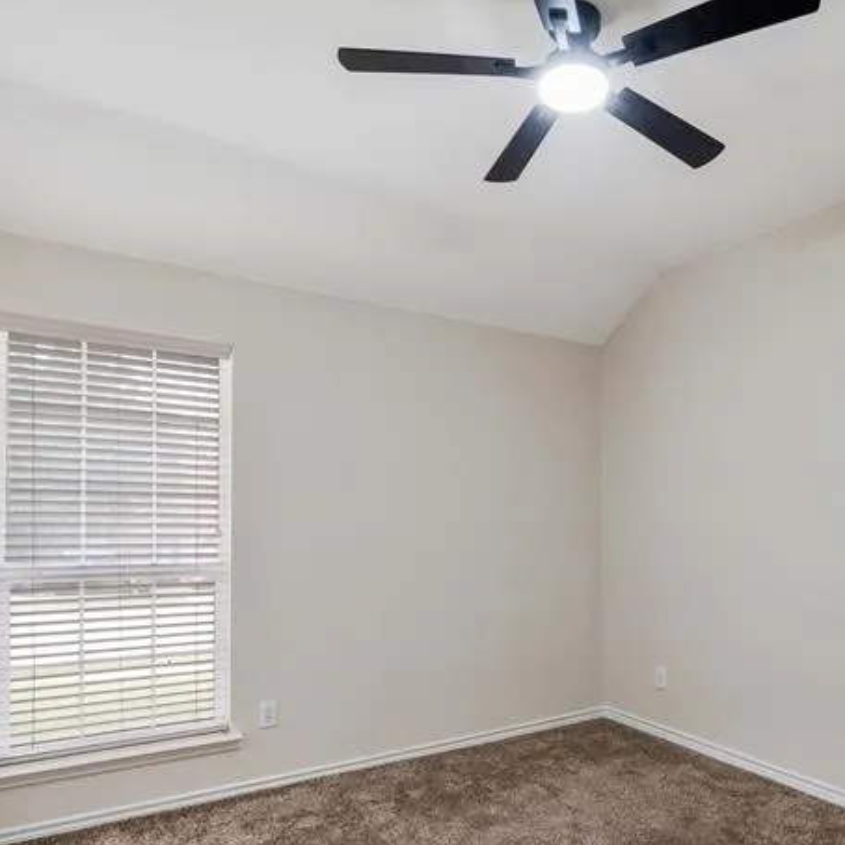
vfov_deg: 66.2
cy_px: 530
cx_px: 534
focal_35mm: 23
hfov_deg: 66.1
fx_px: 635
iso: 100
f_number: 11
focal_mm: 12
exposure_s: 1/2
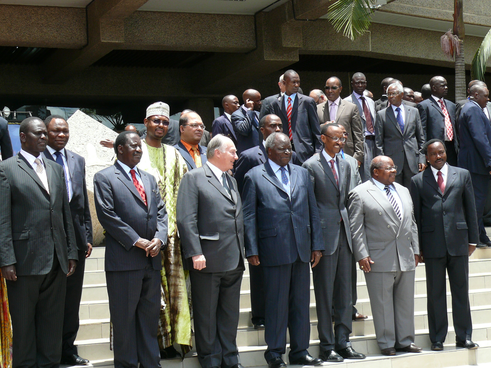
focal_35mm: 76
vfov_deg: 19.4
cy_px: 184
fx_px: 1078
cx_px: 246
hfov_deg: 25.7
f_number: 4.5
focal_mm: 12.6
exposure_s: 1/250
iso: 100
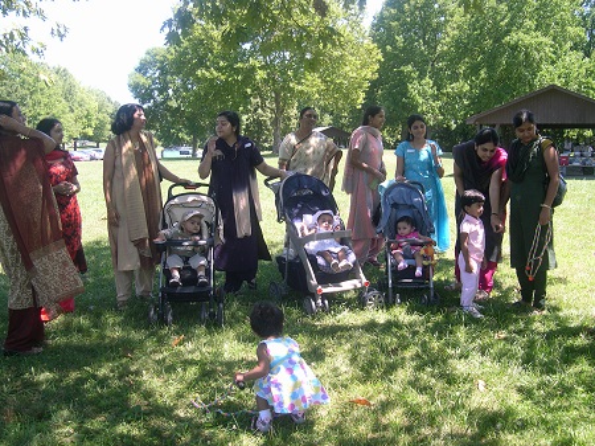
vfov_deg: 37.7
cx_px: 298
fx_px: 653
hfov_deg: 49.0
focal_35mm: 38
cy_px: 223
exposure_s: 1/198
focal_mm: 8
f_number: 2.8
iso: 100
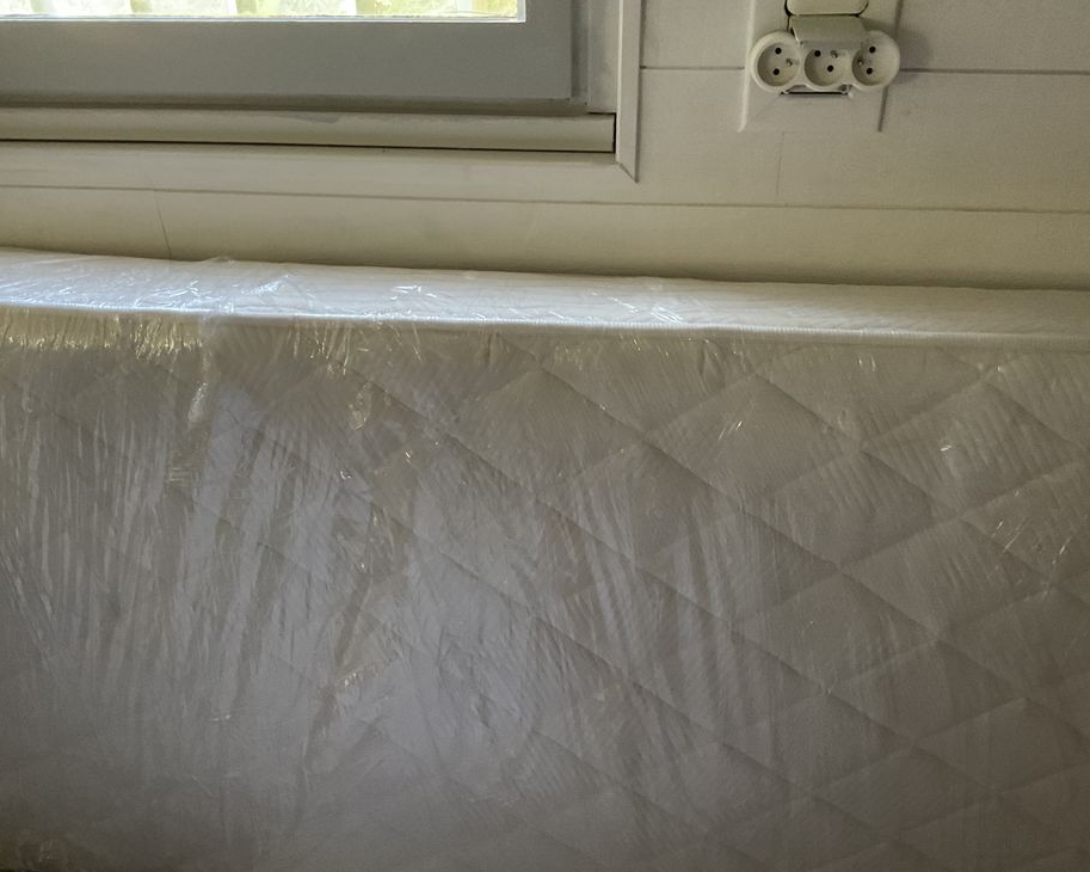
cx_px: 541
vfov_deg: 47.1
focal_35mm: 31
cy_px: 438
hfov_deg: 57.2
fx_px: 1000
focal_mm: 3
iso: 320
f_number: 1.8
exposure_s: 1/40
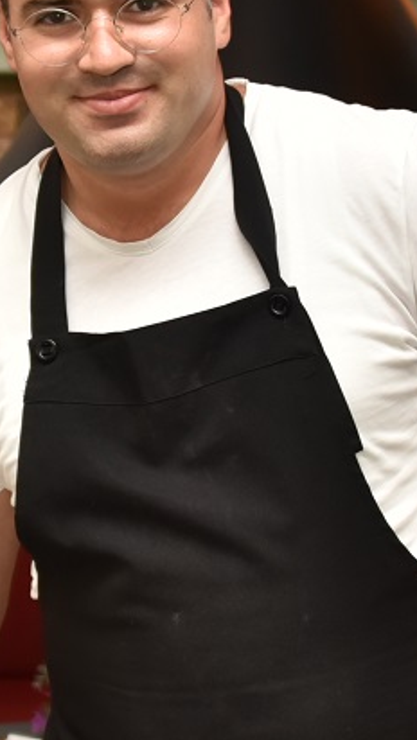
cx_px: 122
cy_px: 303
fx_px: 2396
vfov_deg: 17.6
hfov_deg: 9.9
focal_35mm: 122
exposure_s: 1/200
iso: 400
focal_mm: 32
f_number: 4
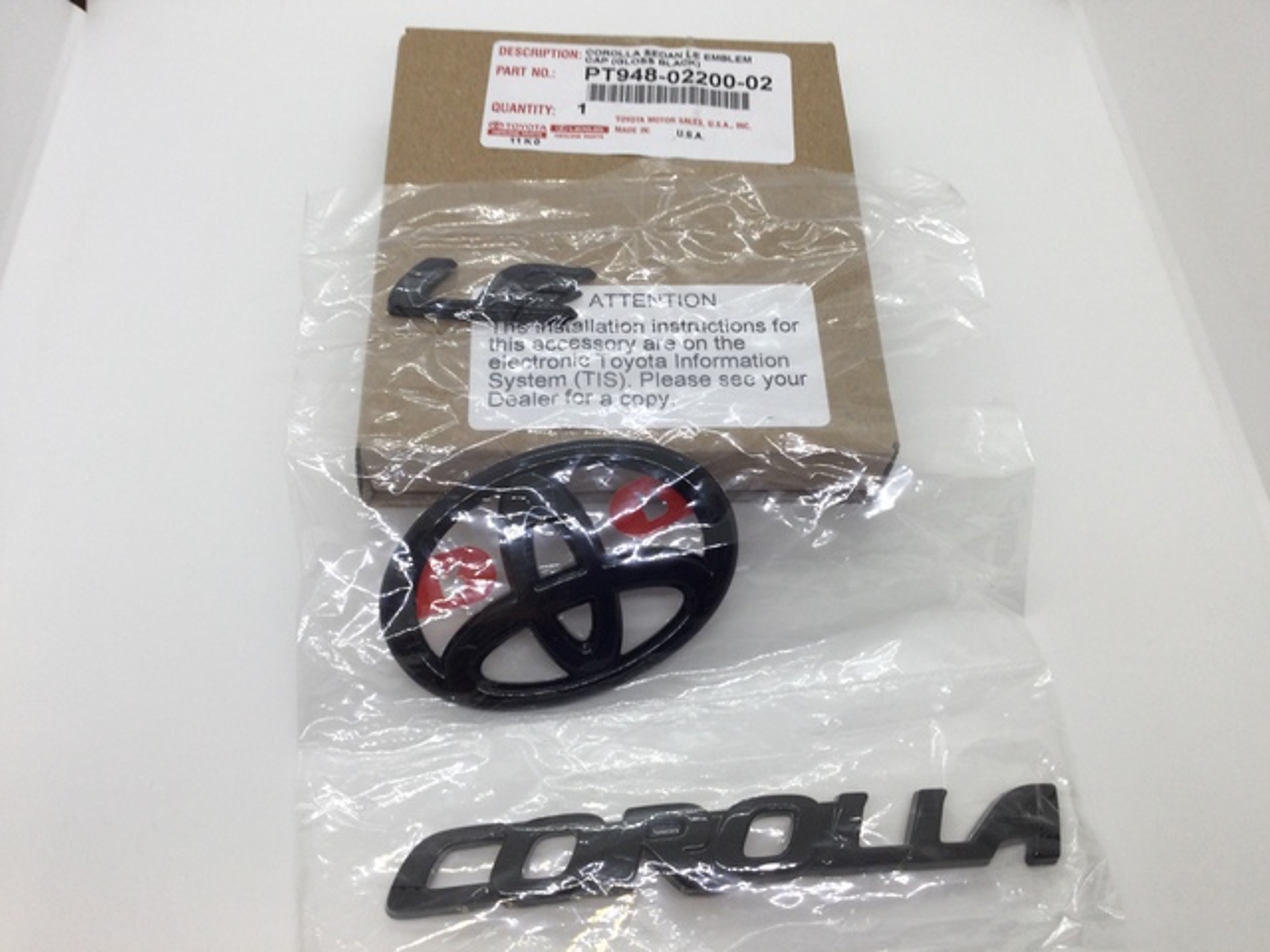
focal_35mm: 31
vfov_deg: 45.4
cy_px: 476
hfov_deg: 58.4
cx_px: 635
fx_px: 1137
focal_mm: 3.3
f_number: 2.4
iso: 32
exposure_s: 1/60
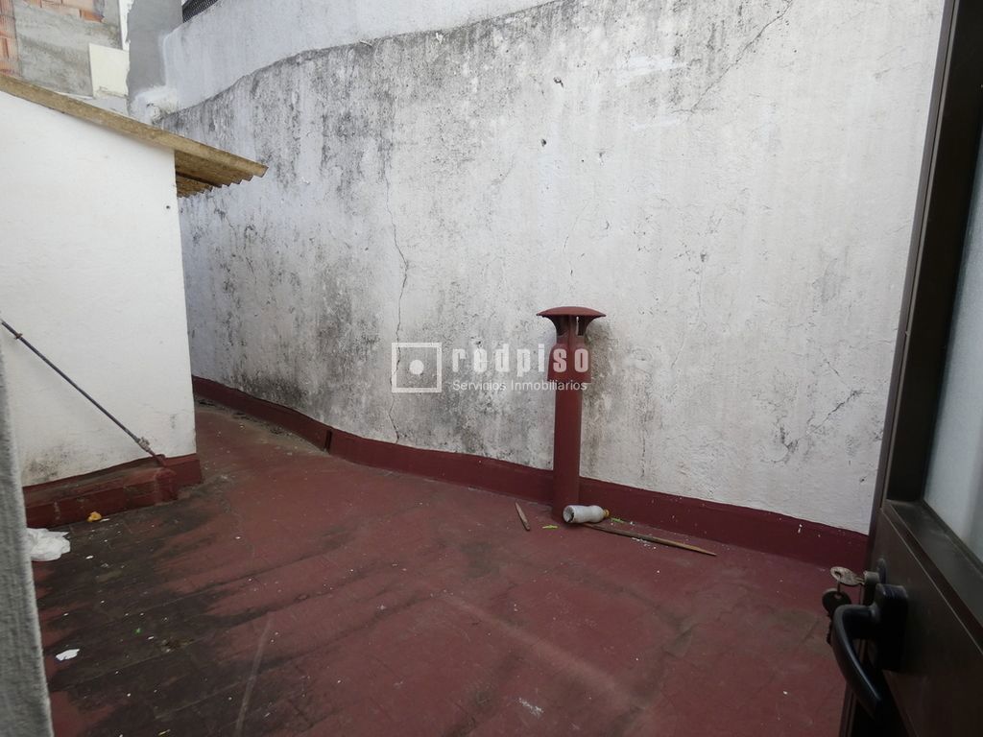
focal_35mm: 20
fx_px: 568
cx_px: 492
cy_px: 368
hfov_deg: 81.7
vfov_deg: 66.0
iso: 80
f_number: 2.8
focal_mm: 3.6
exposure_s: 1/640
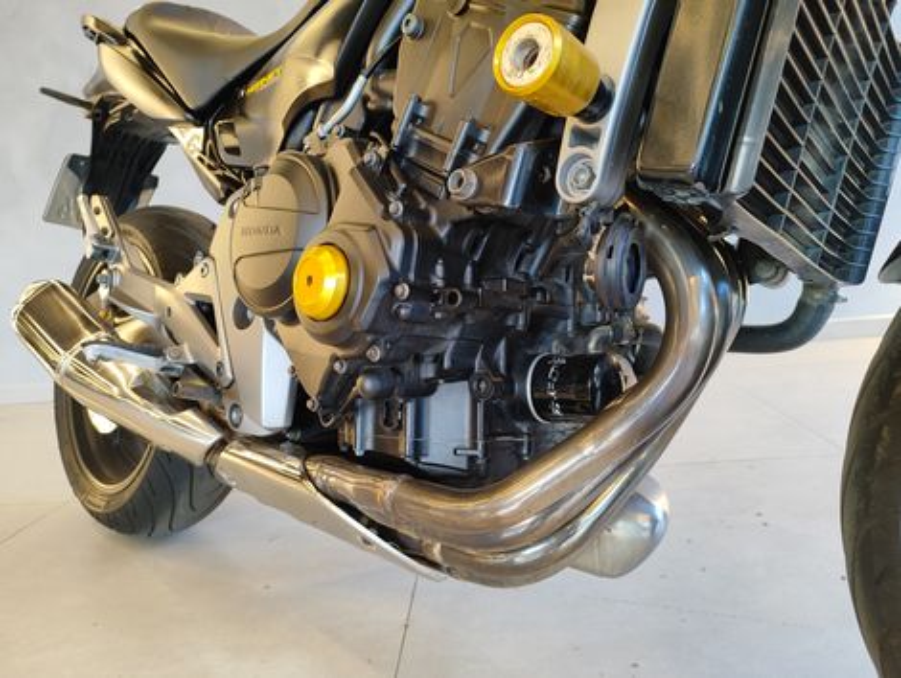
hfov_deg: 71.5
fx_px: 626
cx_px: 450
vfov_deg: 56.9
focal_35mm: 24
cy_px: 339
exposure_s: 1/60
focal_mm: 5.89
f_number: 1.89
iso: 865
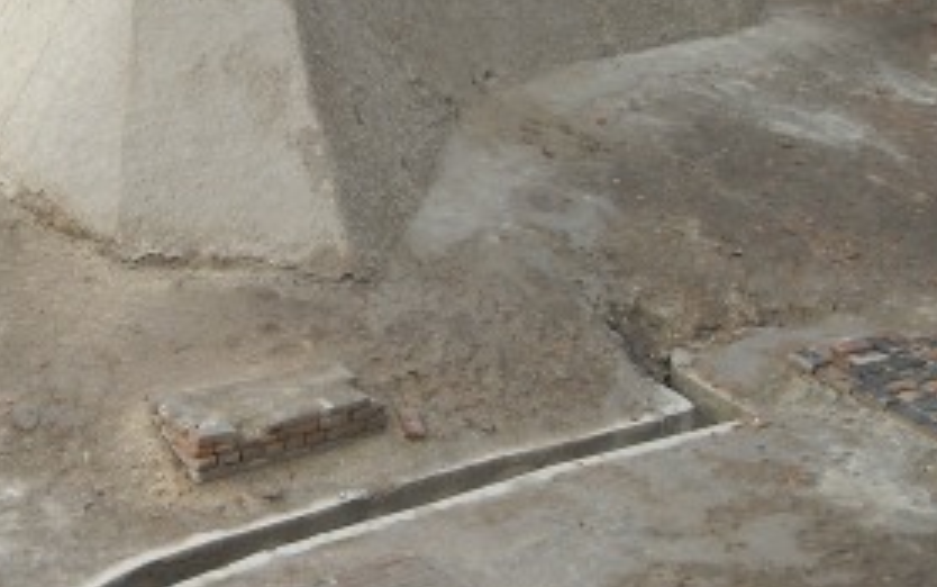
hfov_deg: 25.3
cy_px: 182
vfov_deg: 16.3
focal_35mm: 80
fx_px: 2044
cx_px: 162
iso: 64
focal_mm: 5.7
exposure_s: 1/458
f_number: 2.8
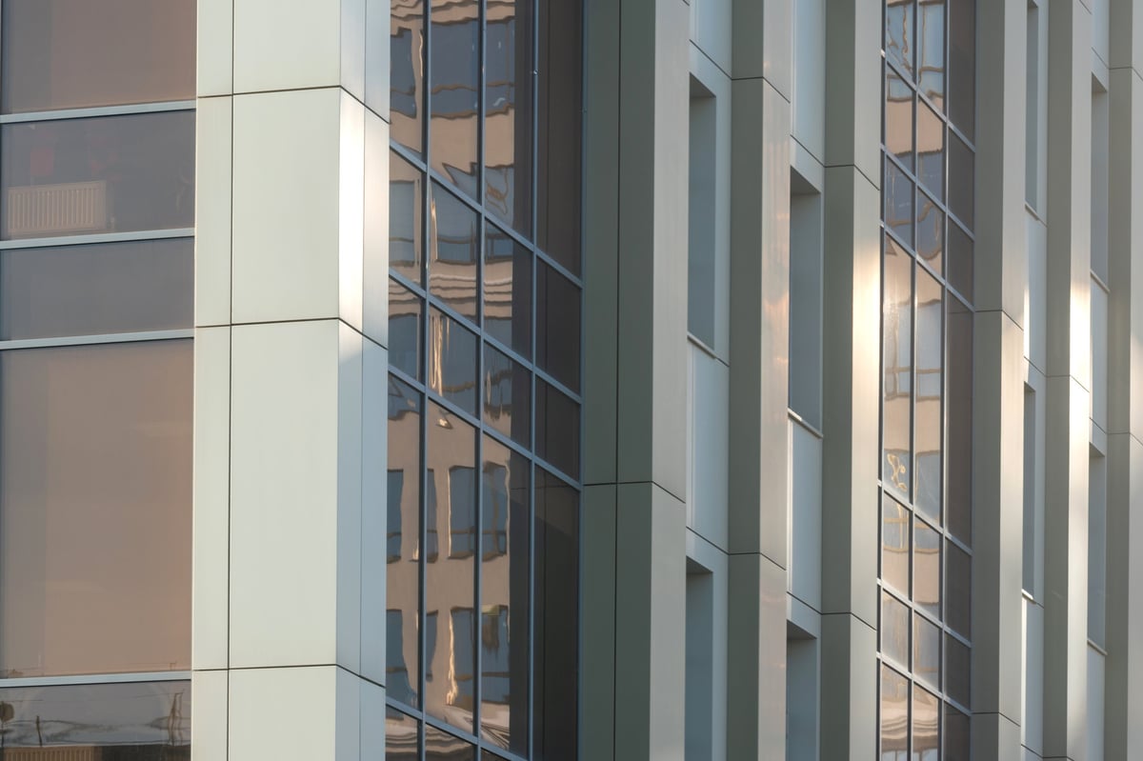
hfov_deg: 11.4
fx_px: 5712
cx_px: 572
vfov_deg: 7.6
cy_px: 380
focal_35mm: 180
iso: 100
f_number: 5.6
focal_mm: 120
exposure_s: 1/125
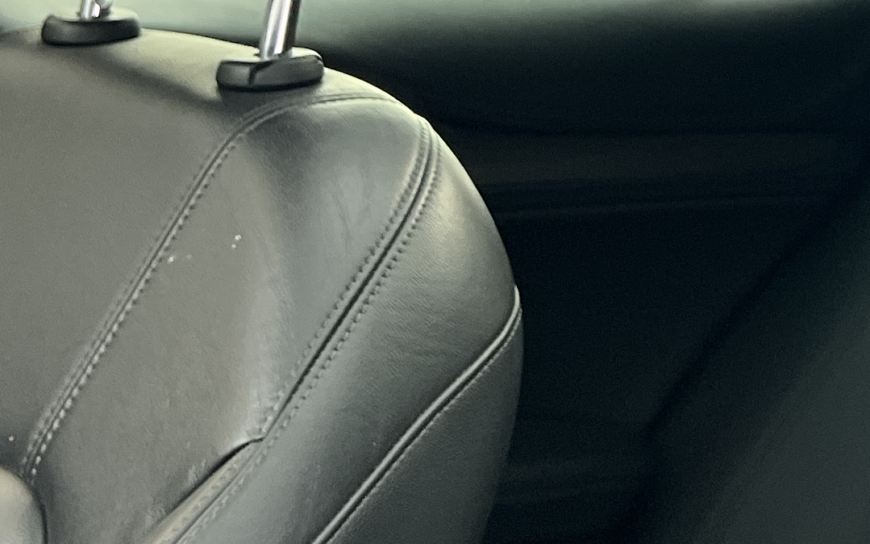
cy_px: -404
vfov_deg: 11.8
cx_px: 1018
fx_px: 2442
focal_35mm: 103
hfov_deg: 19.2
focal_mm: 5.7
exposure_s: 1/121
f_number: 1.5
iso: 64
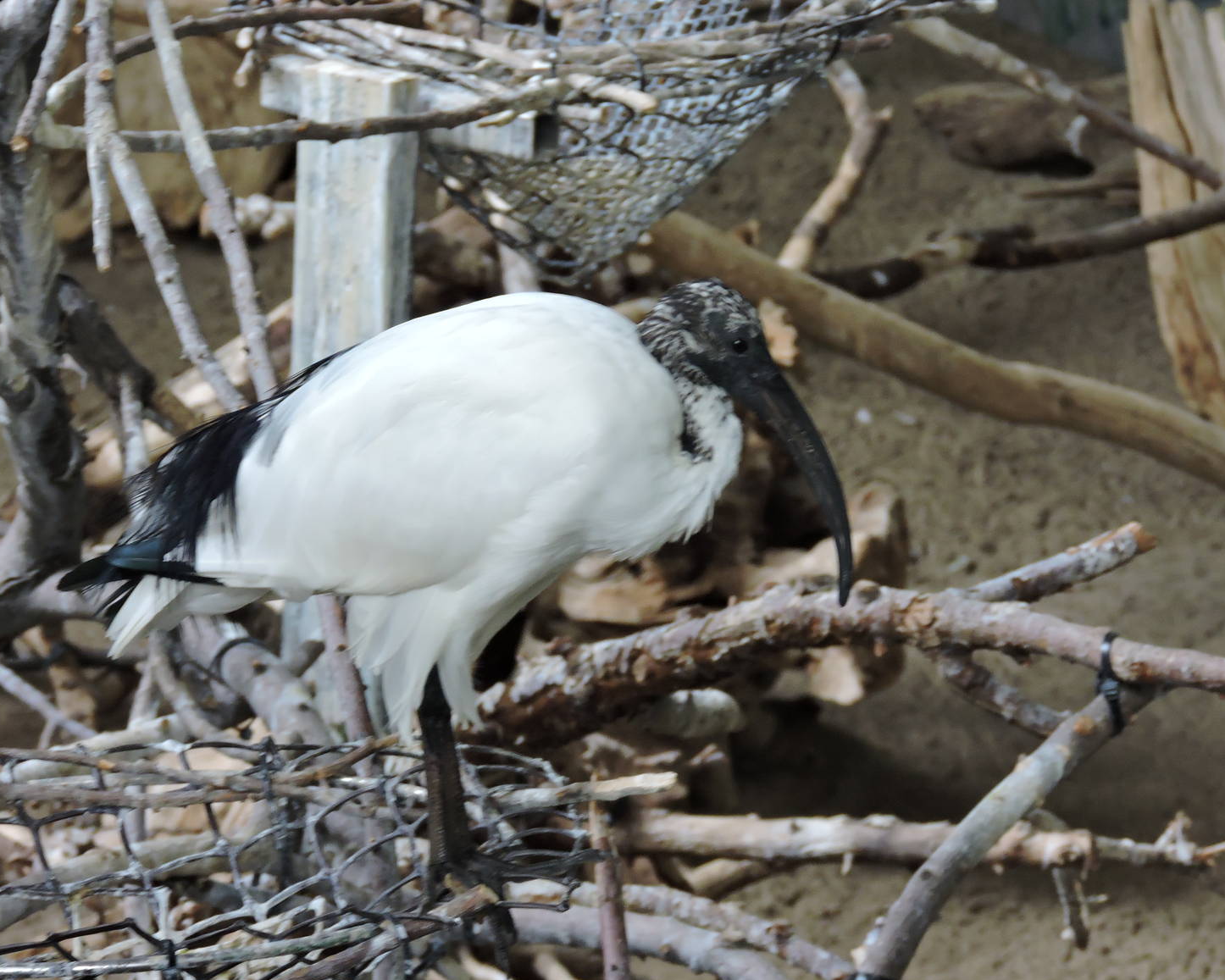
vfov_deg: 5.2
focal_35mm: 297
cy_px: 495
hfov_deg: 6.5
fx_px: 10769
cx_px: 556
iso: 450
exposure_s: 1/50
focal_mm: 49.1
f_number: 4.7
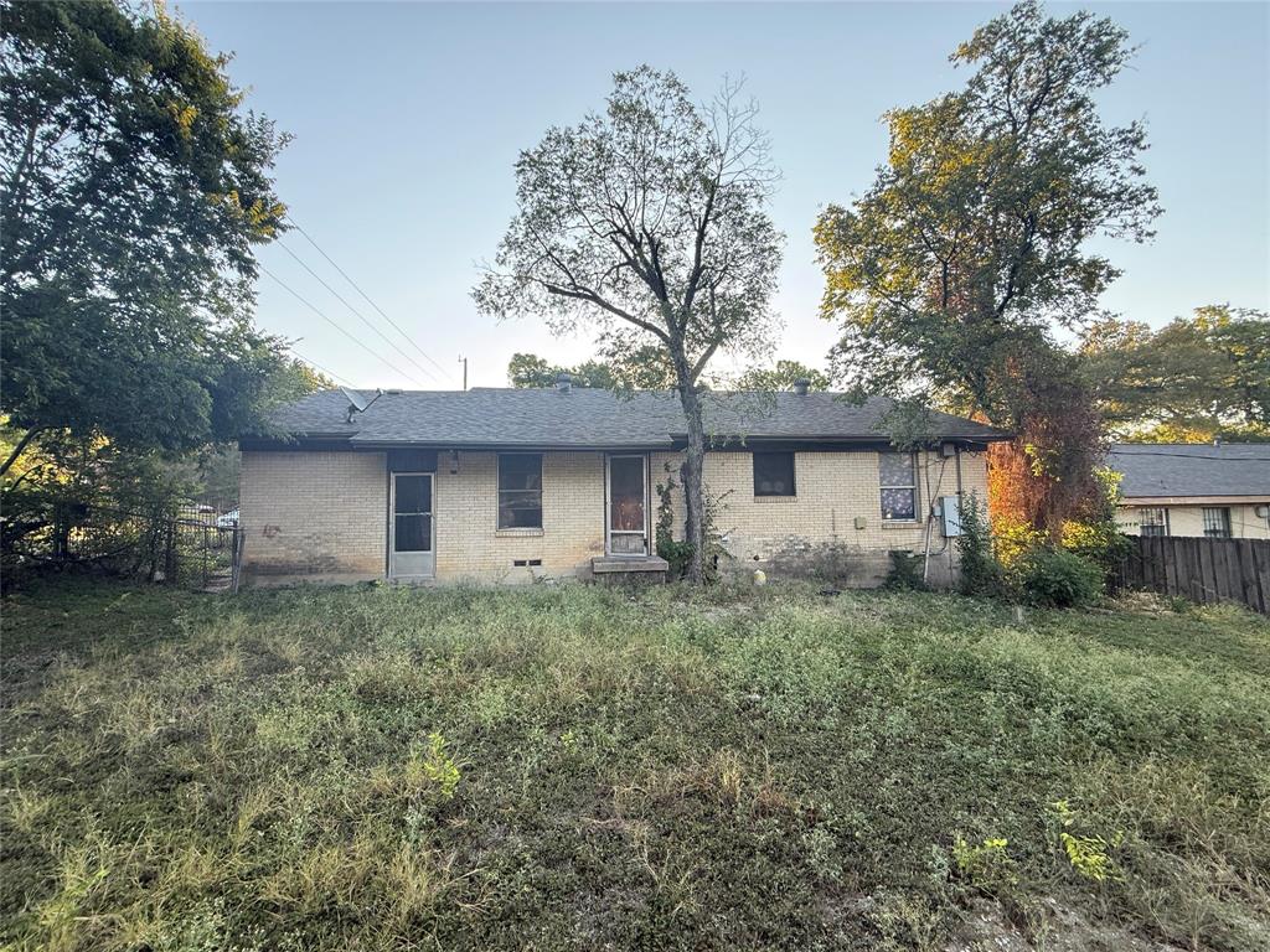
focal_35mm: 14
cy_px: 476
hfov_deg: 102.1
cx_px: 635
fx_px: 514
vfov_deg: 85.7
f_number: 2.2
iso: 64
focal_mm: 2.22
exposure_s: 1/140
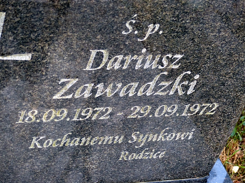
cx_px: 122
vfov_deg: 12.5
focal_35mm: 119
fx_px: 842
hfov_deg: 16.6
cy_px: 92
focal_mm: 21.4
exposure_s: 1/60
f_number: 2.8
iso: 200
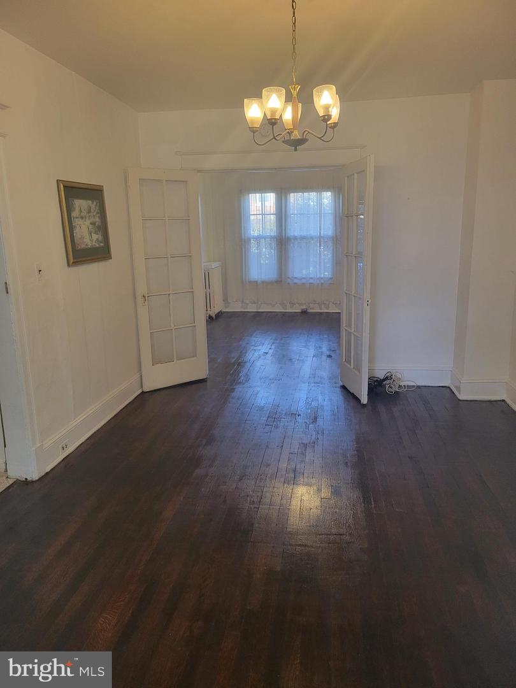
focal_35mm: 26
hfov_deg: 53.1
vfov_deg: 67.3
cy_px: 344
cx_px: 258
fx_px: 517
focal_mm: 5.4
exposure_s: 1/120
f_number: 1.8
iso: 320
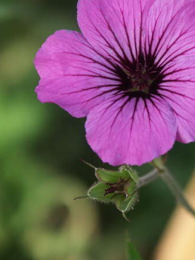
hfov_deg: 5.0
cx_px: 139
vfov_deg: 6.7
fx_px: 2232
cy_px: 95
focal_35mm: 297
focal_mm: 50.48
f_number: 3.5
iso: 100
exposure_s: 1/350
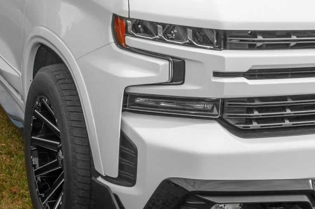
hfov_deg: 27.9
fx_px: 629
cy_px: 50
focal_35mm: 72
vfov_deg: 18.7
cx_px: 209
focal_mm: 20
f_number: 8
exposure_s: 1/250
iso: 320
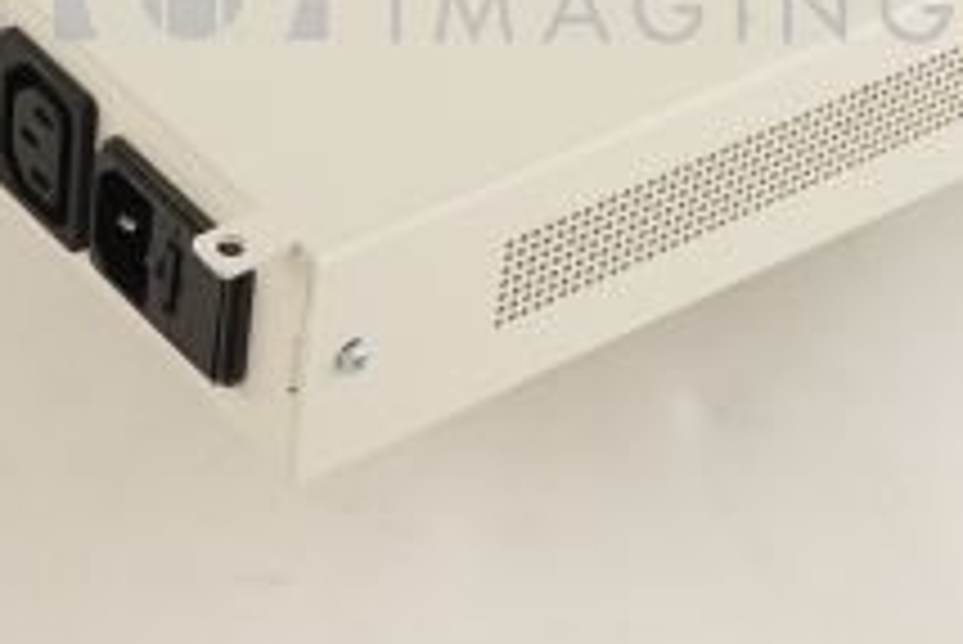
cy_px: -65
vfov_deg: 9.7
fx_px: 3747
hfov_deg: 14.6
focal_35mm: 140
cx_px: 504
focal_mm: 50
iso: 1600
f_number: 13
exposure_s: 1/125
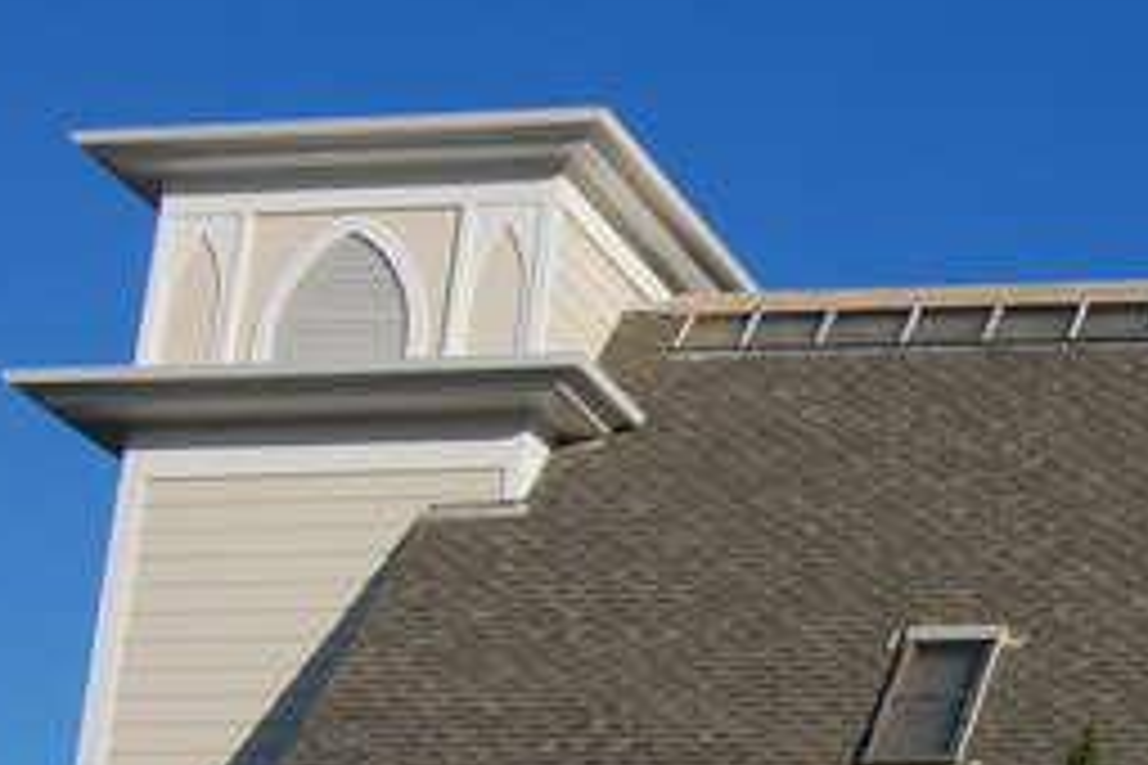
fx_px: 2997
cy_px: 765
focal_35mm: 94
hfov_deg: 19.3
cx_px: 1666
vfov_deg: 14.3
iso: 200
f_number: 16
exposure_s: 1/125
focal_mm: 20
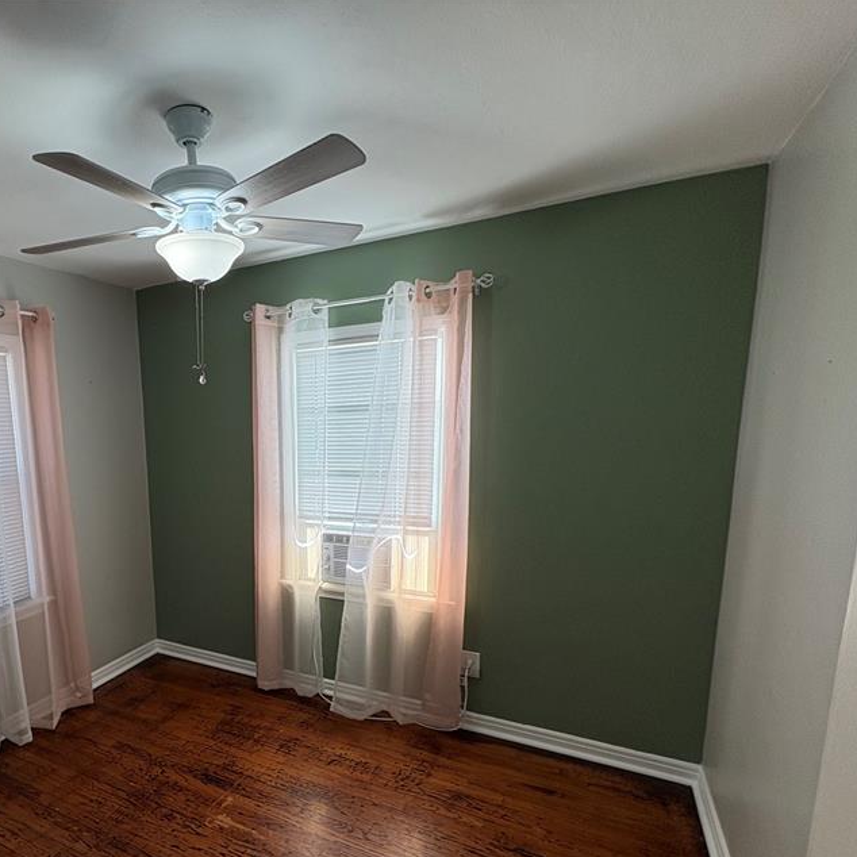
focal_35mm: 20
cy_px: 515
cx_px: 243
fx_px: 560
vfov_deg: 74.0
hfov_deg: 71.1
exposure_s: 1/120
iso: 64
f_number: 2.2
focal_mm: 2.22
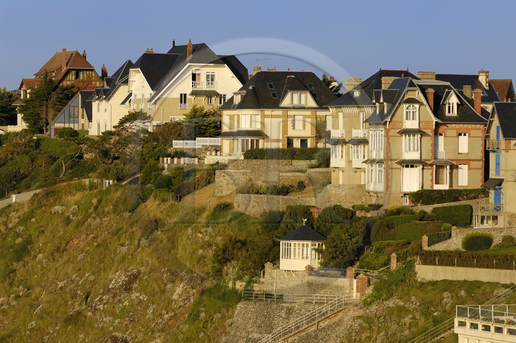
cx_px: 258
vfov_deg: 7.6
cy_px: 172
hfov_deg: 11.4
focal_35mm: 180
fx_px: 2576
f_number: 5.3
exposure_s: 1/400
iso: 100
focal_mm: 120
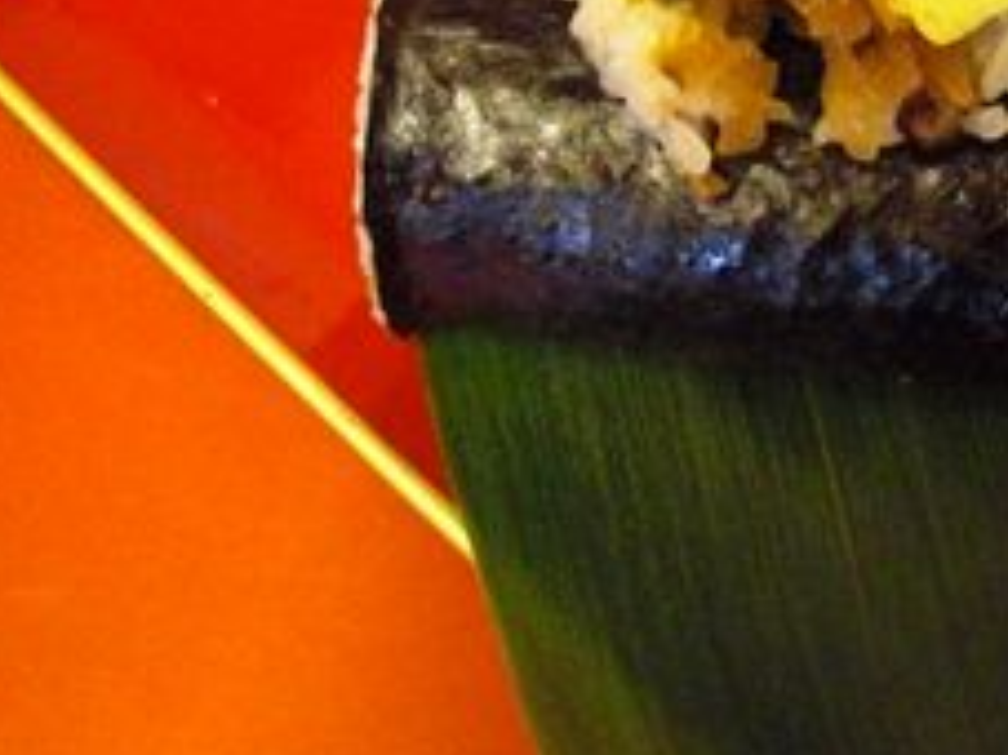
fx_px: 2066
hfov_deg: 27.2
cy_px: 27
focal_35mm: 71
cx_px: 679
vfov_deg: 20.2
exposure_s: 1/50
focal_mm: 6.3
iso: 800
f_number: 2.8
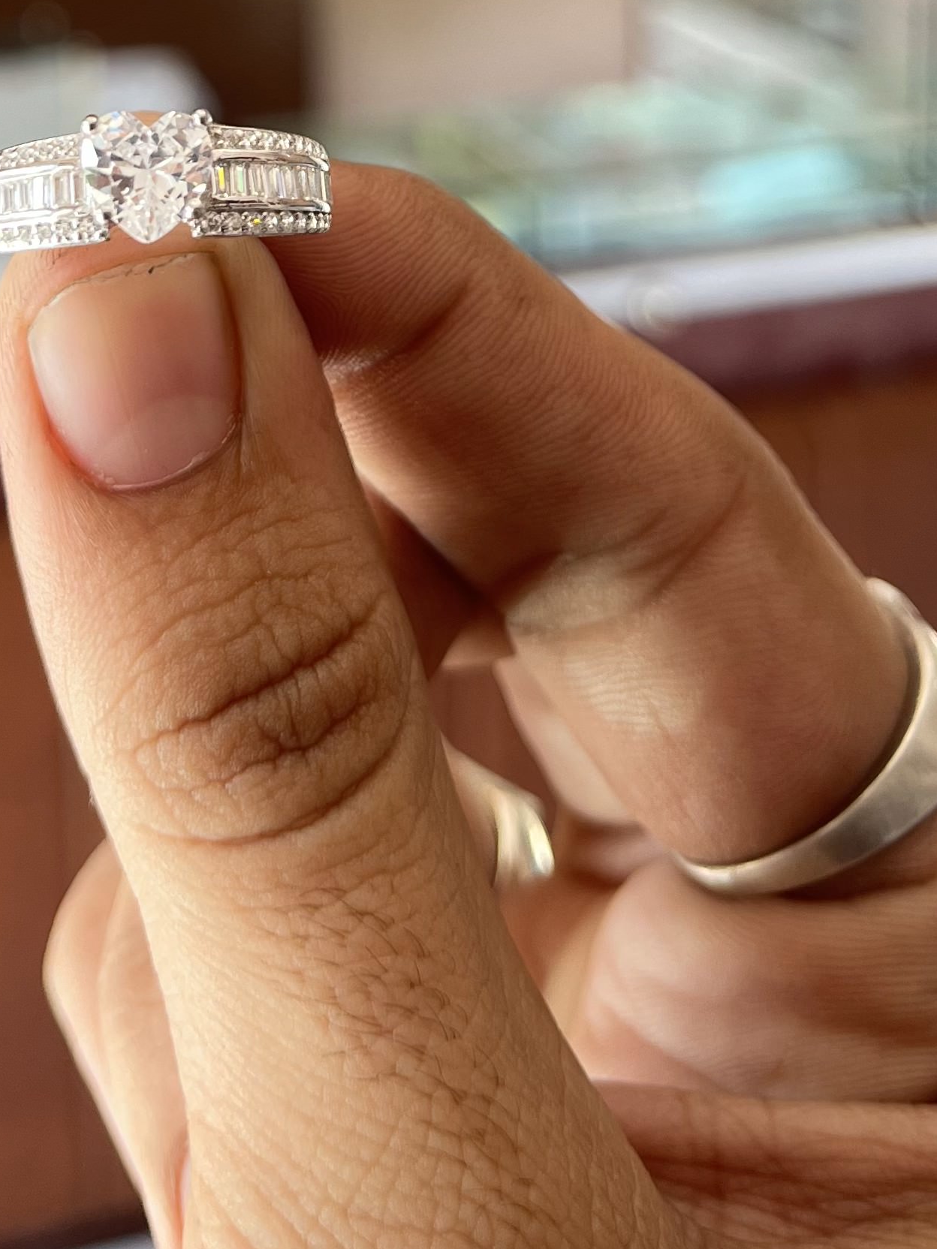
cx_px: 261
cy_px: -212
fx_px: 2274
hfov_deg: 23.1
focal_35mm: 63
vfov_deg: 27.4
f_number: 1.6
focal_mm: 5.1
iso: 50
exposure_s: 1/121
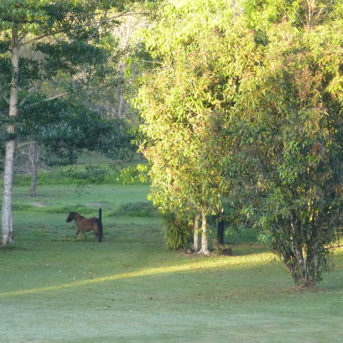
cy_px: 172
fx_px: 2623
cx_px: 119
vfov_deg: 7.5
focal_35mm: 234
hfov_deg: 7.5
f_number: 5.5
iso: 400
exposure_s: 1/80
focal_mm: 35.2
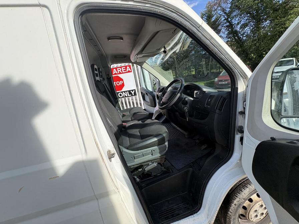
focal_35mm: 14
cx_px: 150
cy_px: 112
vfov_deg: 85.7
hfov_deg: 102.1
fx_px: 121
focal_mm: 2.22
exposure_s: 1/501
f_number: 2.2
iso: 64
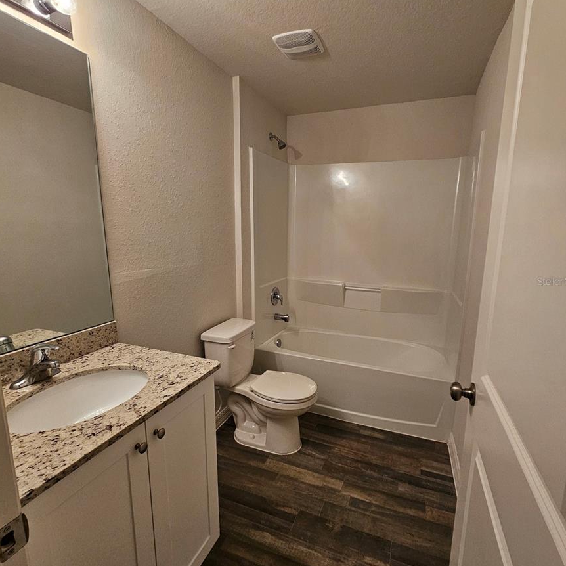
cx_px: 288
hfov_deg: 87.4
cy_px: 281
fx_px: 296
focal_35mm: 16
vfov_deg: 87.4
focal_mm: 2.2
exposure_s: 1/60
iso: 250
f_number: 2.2
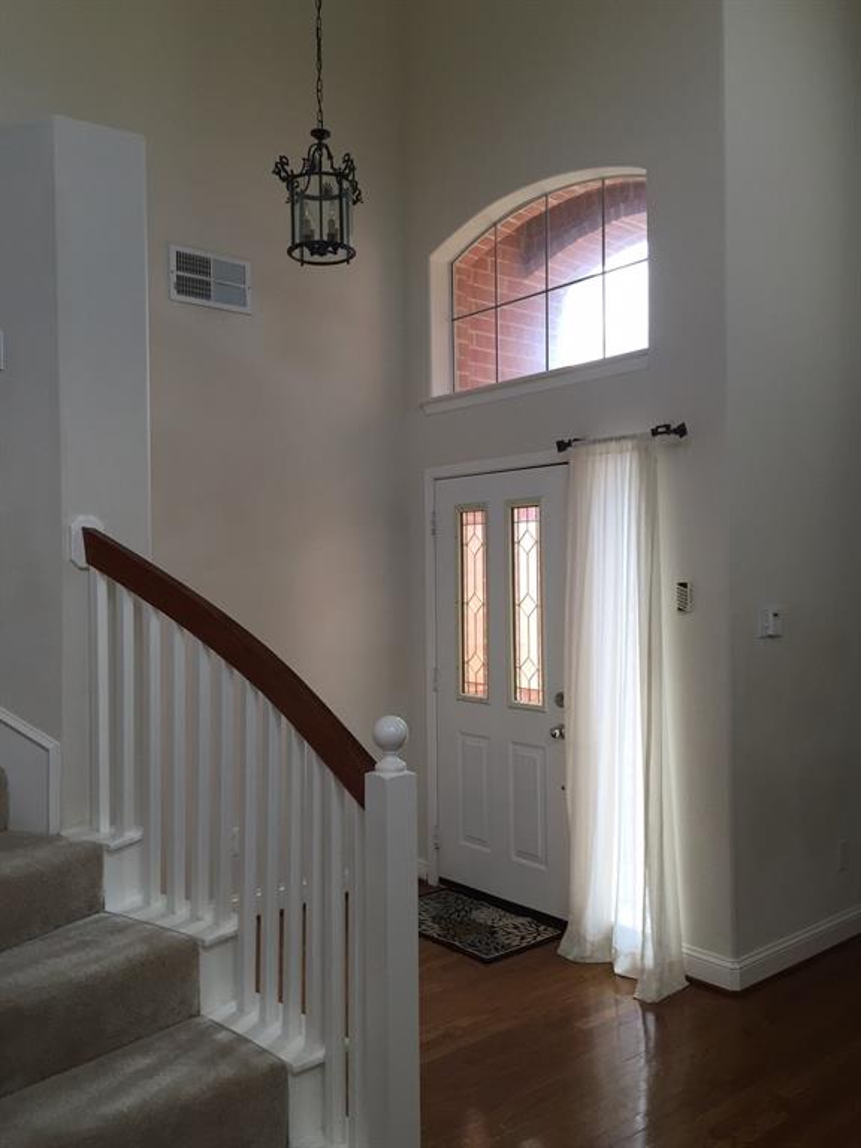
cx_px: 430
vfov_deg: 61.7
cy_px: 574
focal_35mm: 29
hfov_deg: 48.2
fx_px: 962
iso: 50
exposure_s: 1/120
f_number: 2.2
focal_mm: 4.15
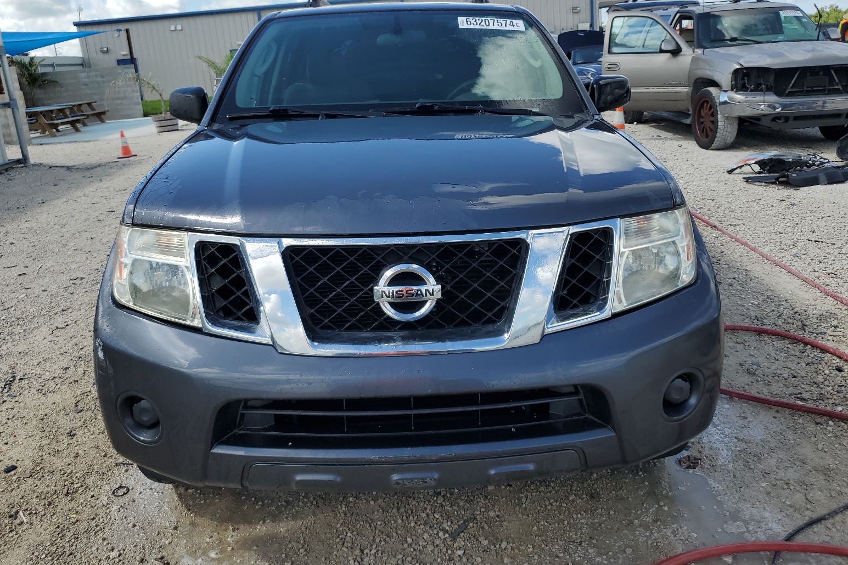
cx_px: 415
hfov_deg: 65.5
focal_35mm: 28
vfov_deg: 46.3
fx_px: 660
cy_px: 251
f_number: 1.5
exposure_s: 1/2500
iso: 50
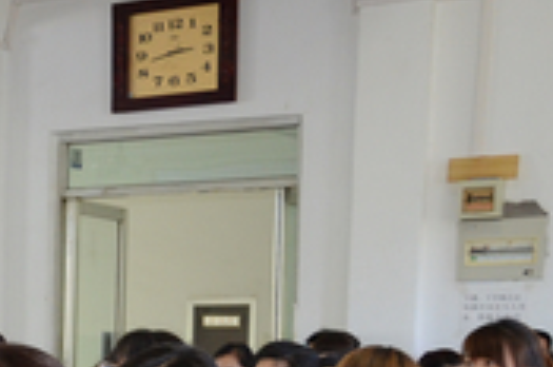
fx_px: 1652
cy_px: 511
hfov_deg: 16.5
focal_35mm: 108
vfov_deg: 12.2
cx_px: -382
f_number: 5
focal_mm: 21
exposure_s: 1/60
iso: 1000
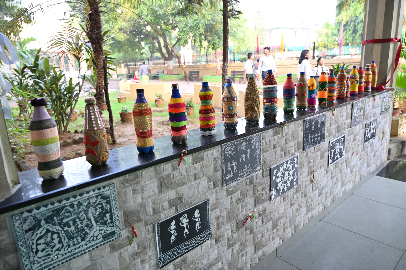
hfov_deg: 70.5
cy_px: 135
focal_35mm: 26
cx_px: 203
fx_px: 287
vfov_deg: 50.3
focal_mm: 25.5
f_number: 4
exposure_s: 1/80
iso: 500
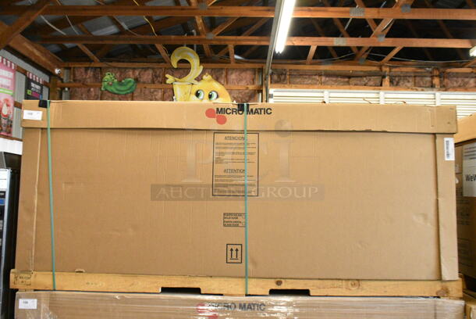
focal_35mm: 33
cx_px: 238
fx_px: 437
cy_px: 160
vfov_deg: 40.1
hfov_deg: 57.2
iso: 6400
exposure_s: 1/100
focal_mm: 22
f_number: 6.3
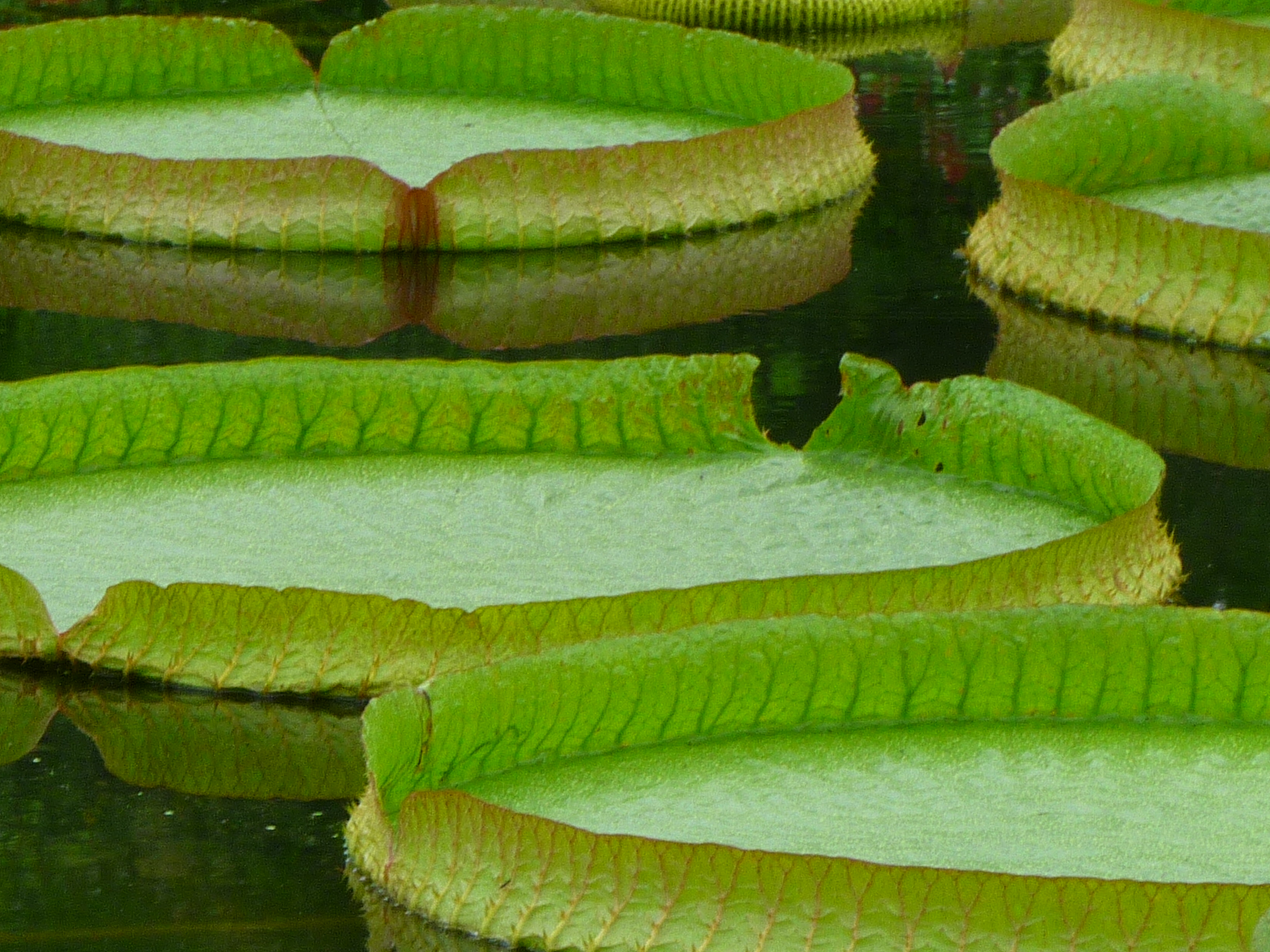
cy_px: 1011
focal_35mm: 360
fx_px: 13208
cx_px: -48
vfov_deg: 4.1
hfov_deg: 5.5
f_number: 5.6
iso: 100
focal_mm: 26.7
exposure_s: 1/25
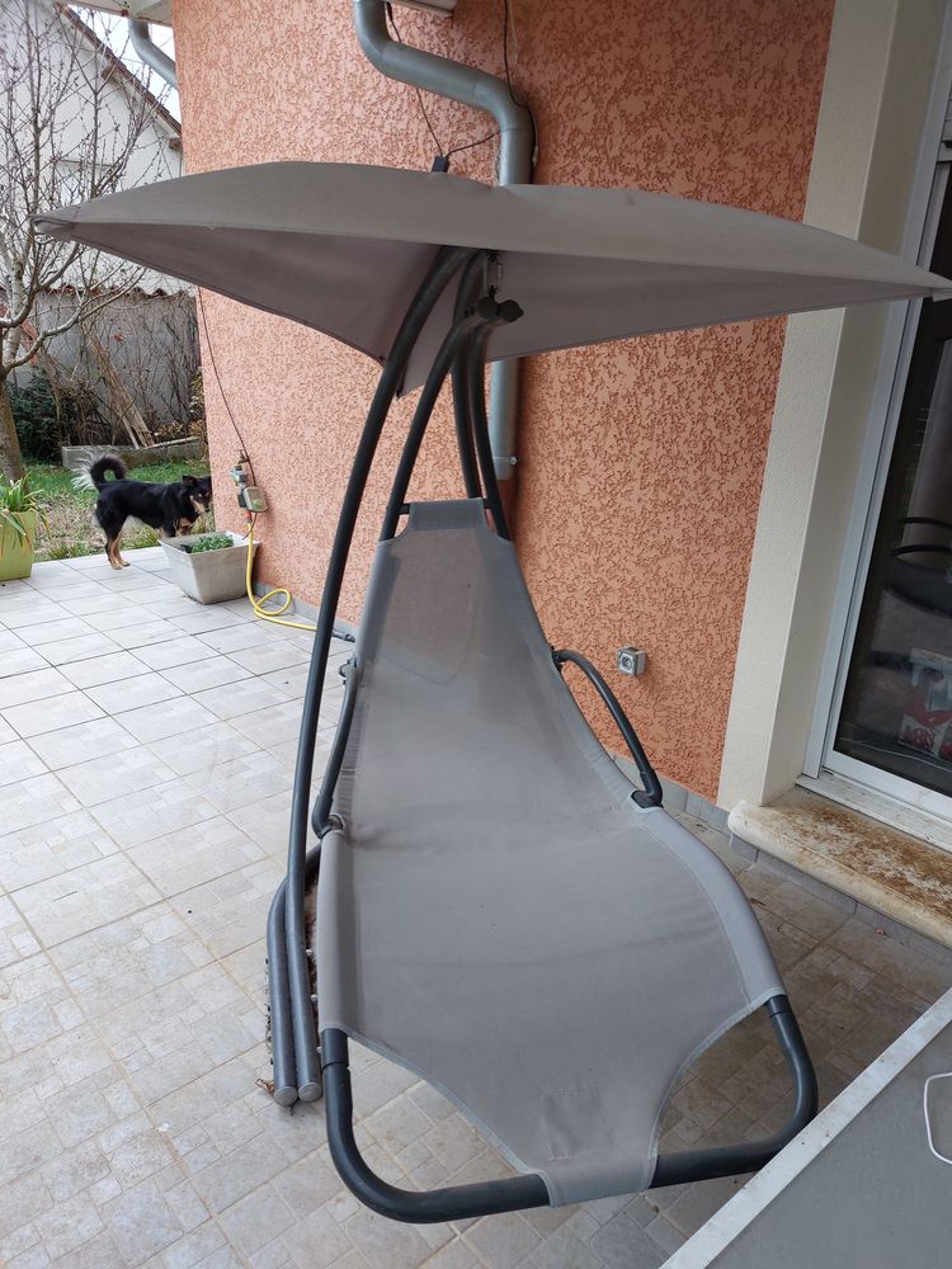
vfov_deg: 69.4
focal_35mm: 25
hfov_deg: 54.9
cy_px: 634
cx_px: 476
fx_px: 917
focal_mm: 5.23
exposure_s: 1/100
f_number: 1.8
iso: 50
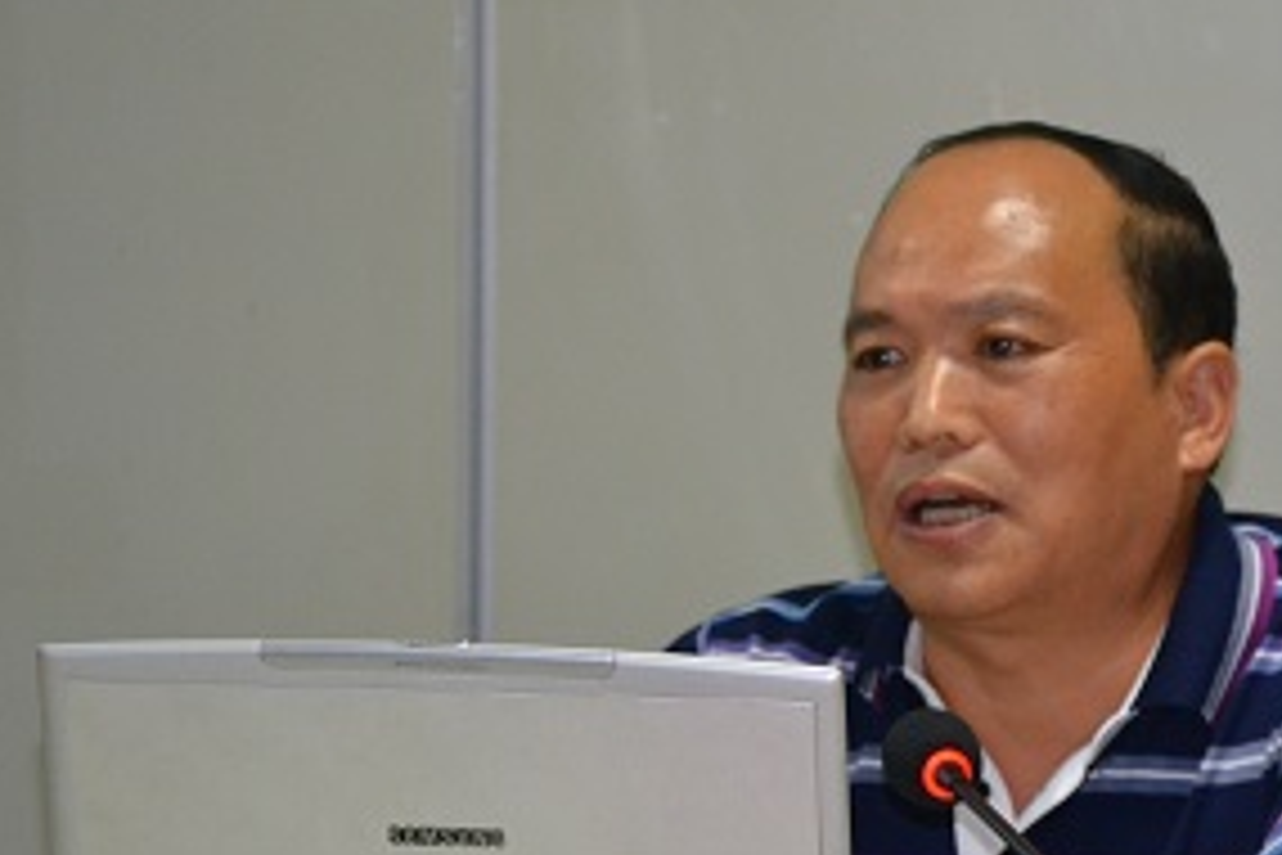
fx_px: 6552
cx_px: 873
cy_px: 547
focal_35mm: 184
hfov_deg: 11.2
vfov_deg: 7.5
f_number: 5.3
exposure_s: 1/60
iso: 2200
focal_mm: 70
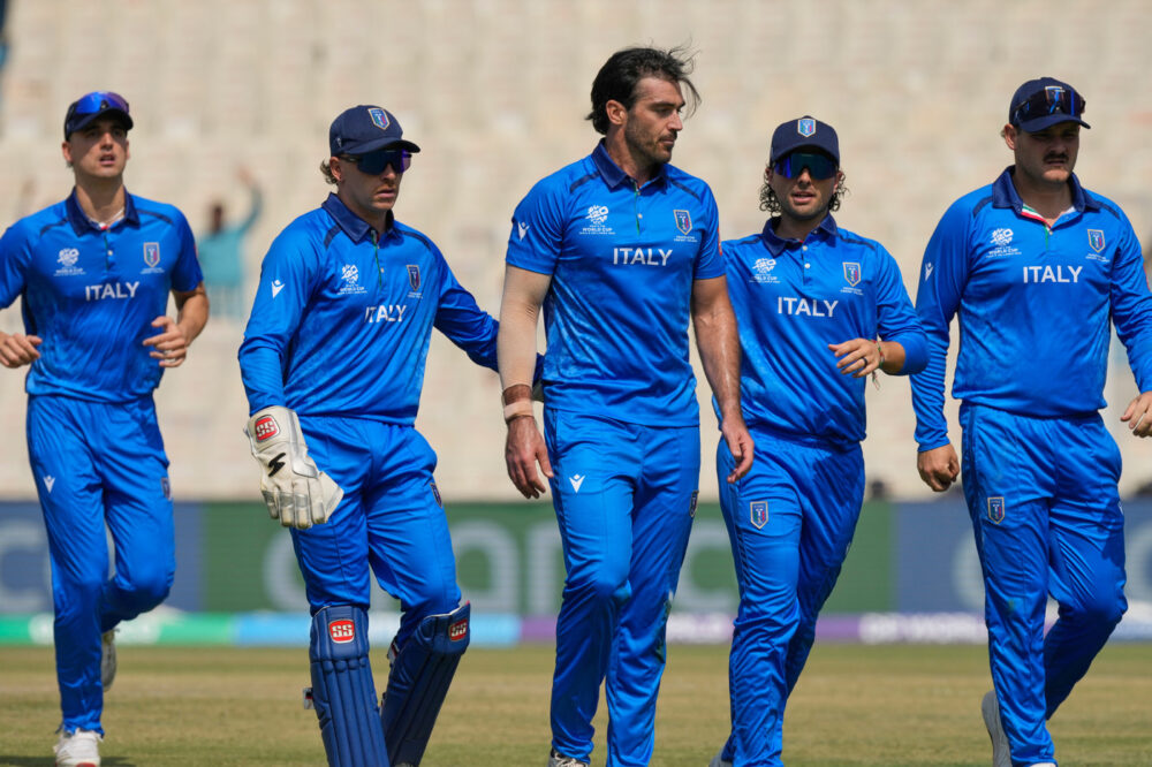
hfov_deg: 3.4
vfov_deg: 2.3
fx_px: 19193
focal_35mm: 600
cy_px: 384
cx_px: 576
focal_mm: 600
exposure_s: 1/2000
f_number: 8
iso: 400
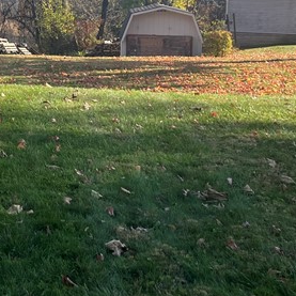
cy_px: 16
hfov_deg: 19.1
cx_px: -75
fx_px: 822
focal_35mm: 85
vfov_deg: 19.9
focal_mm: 5.1
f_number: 1.6
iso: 50
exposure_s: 1/1647
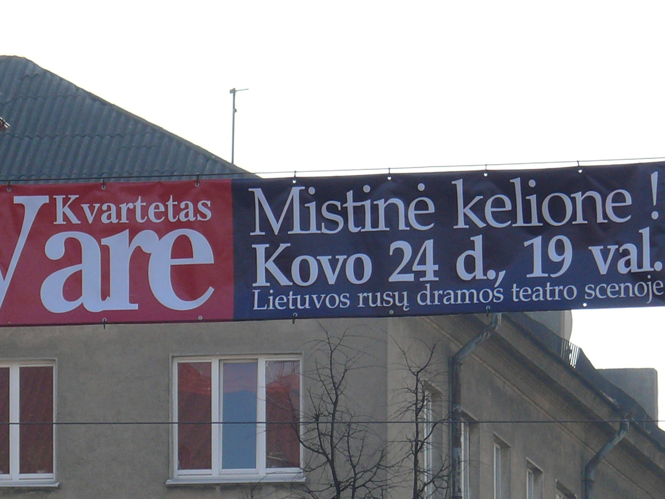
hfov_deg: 3.4
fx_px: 11087
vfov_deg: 2.6
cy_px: 254
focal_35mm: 577
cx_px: -59
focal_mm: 48.9
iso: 100
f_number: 5.6
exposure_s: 1/200
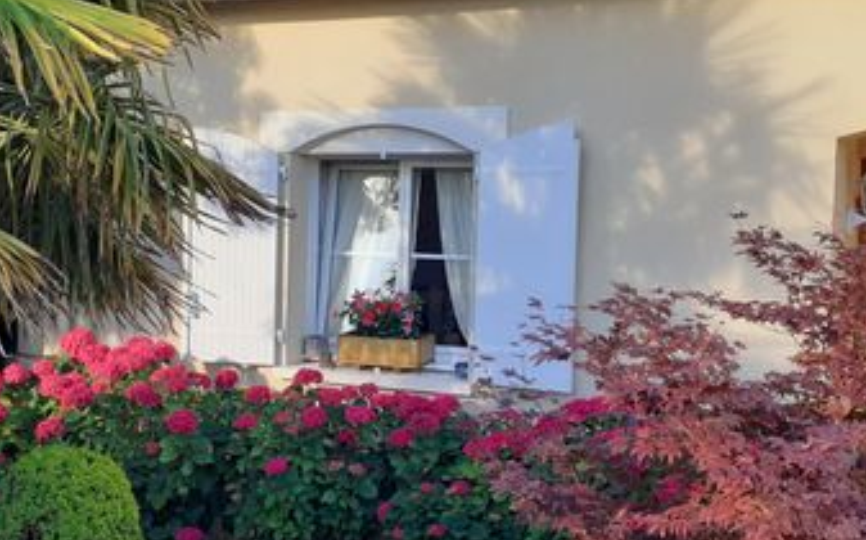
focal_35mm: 51
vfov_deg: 25.3
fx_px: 1203
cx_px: 411
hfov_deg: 39.6
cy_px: 265
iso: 40
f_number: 1.9
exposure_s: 1/319
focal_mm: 3.6
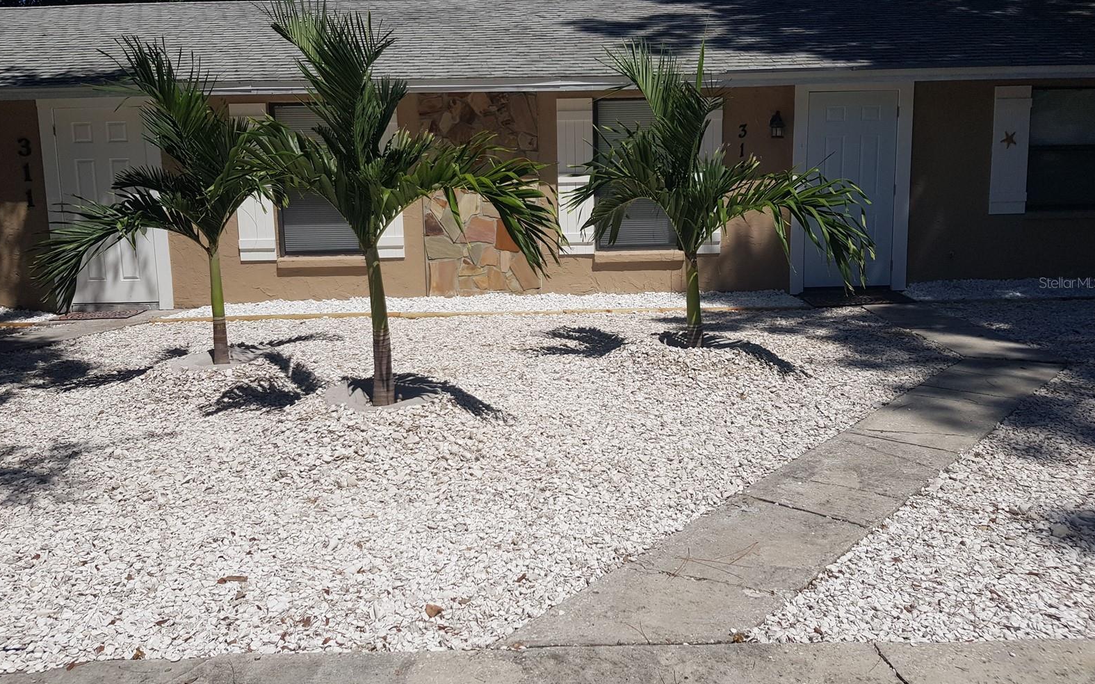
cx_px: 549
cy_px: 282
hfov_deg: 66.5
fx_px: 835
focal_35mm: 28
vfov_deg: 44.4
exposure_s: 1/5584
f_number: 1.7
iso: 40
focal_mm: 4.3
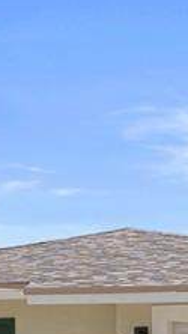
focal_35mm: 140
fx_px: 1240
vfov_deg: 14.9
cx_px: -41
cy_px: 387
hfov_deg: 8.6
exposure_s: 1/800
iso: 320
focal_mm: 29
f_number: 9
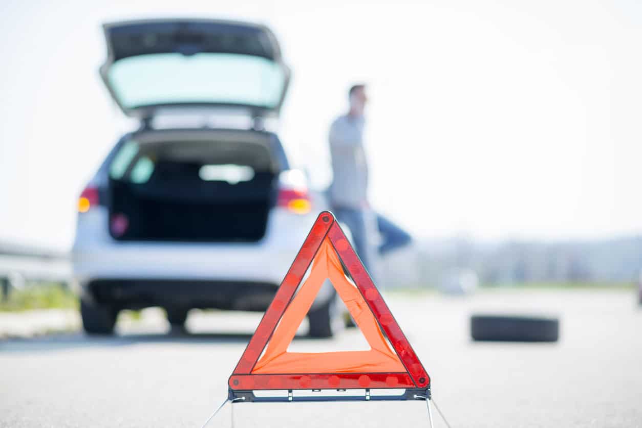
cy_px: 214
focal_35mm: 85
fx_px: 1516
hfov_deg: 23.9
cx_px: 321
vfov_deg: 16.1
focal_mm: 85
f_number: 2.2
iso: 100
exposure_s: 1/1250
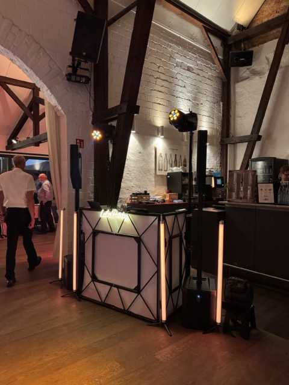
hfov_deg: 56.8
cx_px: 144
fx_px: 267
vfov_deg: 71.6
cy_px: 192
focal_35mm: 24
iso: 800
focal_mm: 6.76
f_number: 1.78
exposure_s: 1/42
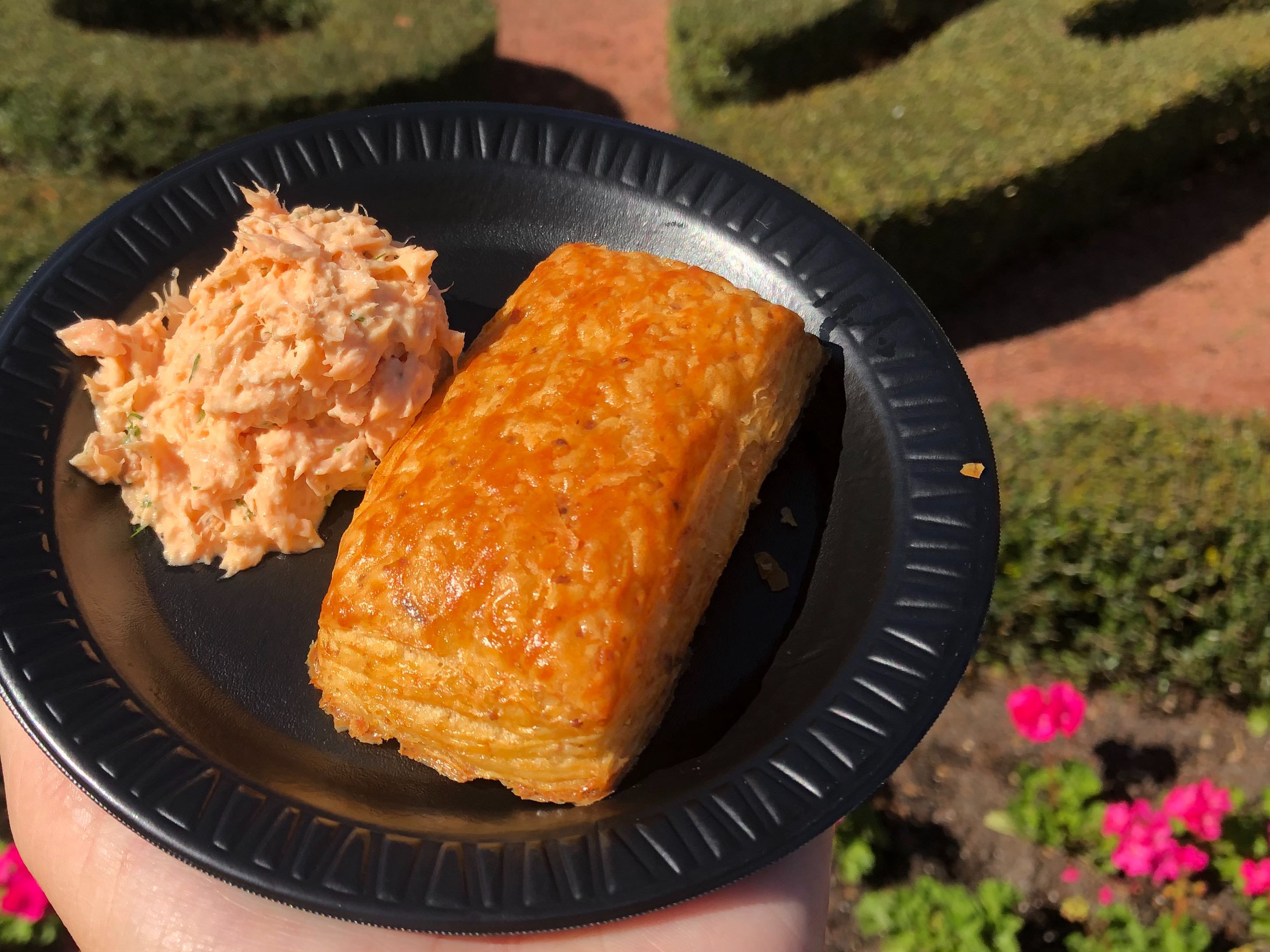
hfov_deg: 47.1
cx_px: 427
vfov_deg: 36.8
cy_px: 446
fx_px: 1431
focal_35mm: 39
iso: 20
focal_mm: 3.99
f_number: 1.8
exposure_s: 1/1333
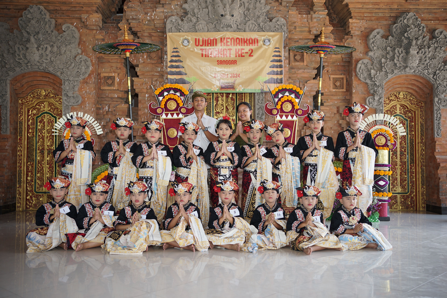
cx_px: 224
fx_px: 435
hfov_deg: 54.4
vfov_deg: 37.9
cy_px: 149
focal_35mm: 35
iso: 200
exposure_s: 1/125
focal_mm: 35
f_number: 2.8
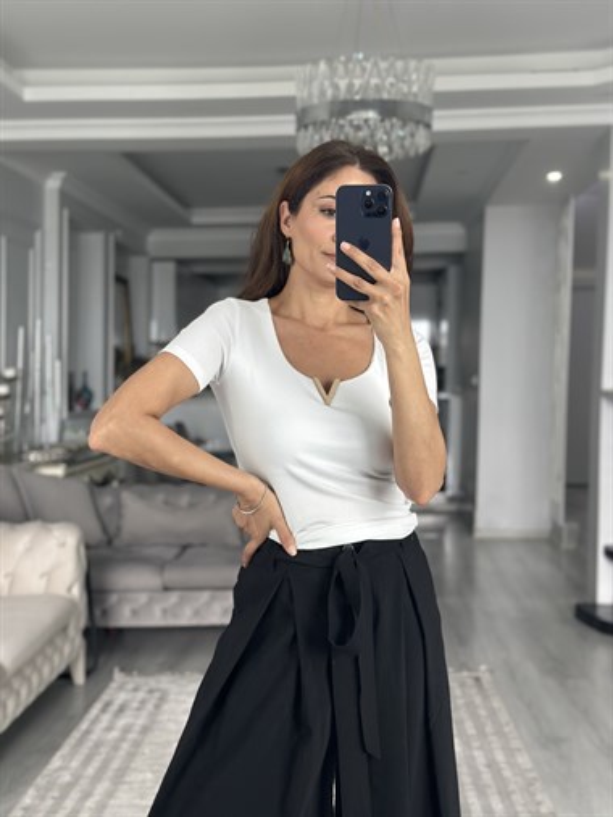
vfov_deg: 39.6
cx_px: 306
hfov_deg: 30.3
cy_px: 408
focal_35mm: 48
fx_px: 1132
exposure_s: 1/60
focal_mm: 6.86
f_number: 1.78
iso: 250
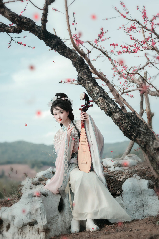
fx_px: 470
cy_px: 120
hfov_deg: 19.2
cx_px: 80
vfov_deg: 28.5
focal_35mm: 71
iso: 50
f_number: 2.8
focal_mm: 70
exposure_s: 1/800
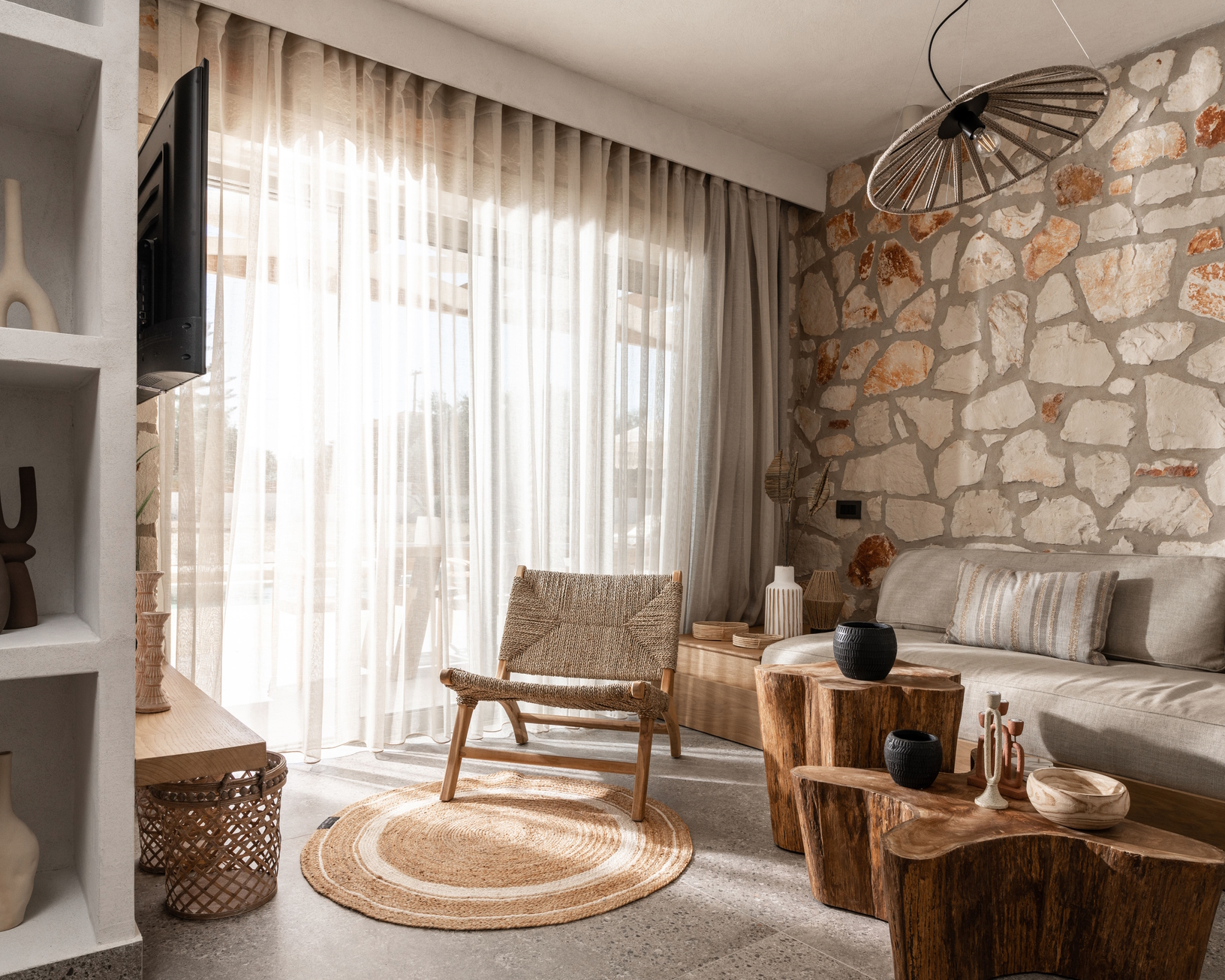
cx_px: 593
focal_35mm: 23
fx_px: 834
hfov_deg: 72.6
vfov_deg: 60.9
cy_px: 495
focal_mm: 20
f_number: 10
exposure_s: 1/50
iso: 100
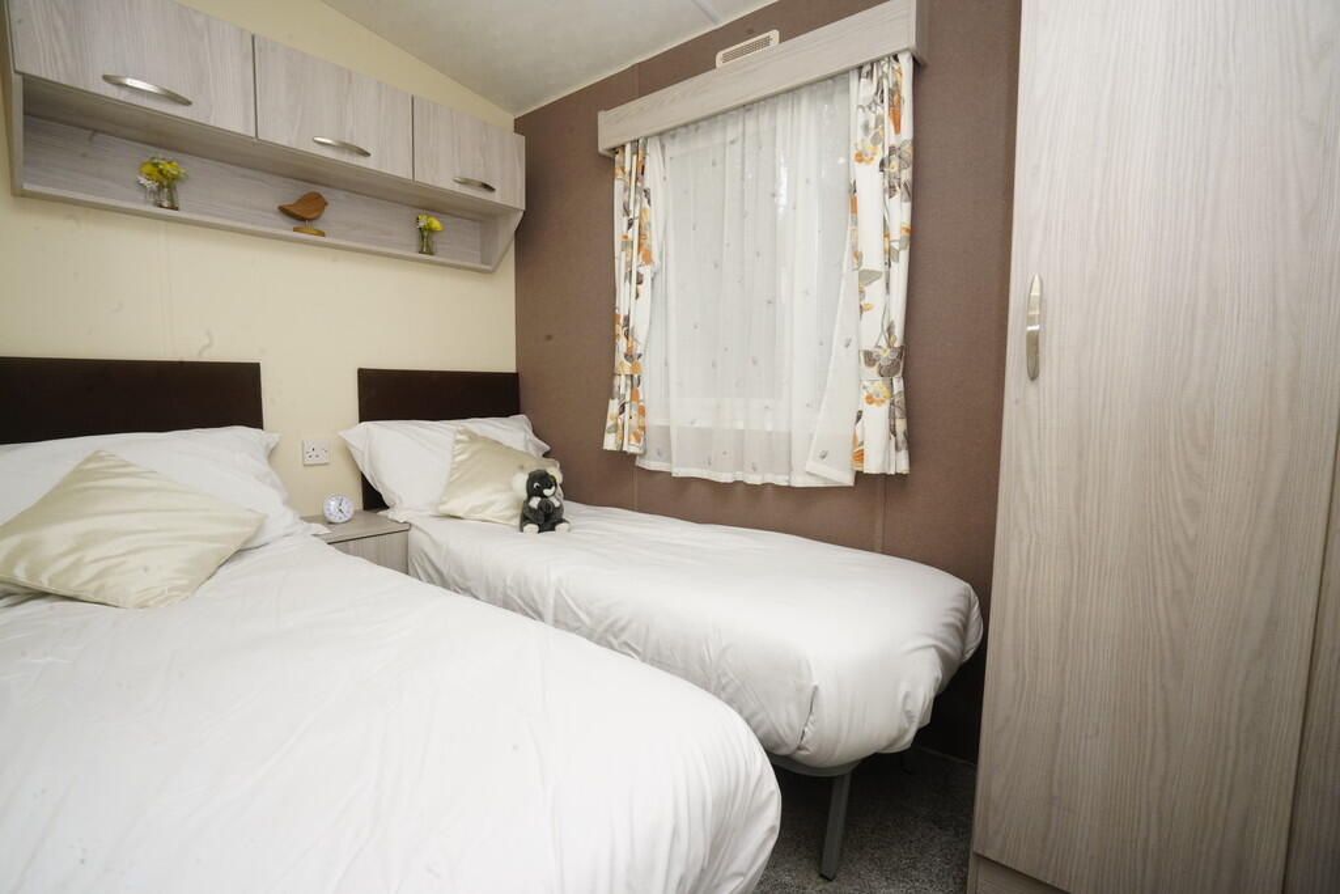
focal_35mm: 16
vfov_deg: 73.8
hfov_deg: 96.7
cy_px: 447
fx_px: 596
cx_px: 670
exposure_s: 1/60
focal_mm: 16
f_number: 18
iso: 1600
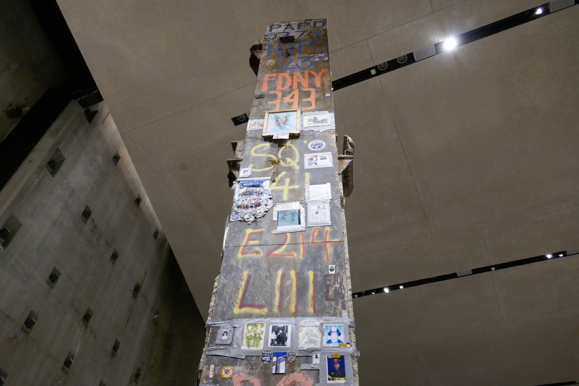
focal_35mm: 25
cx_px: 290
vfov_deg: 51.3
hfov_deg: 71.5
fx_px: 402
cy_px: 193
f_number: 3.2
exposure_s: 1/30
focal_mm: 9.1
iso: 1600
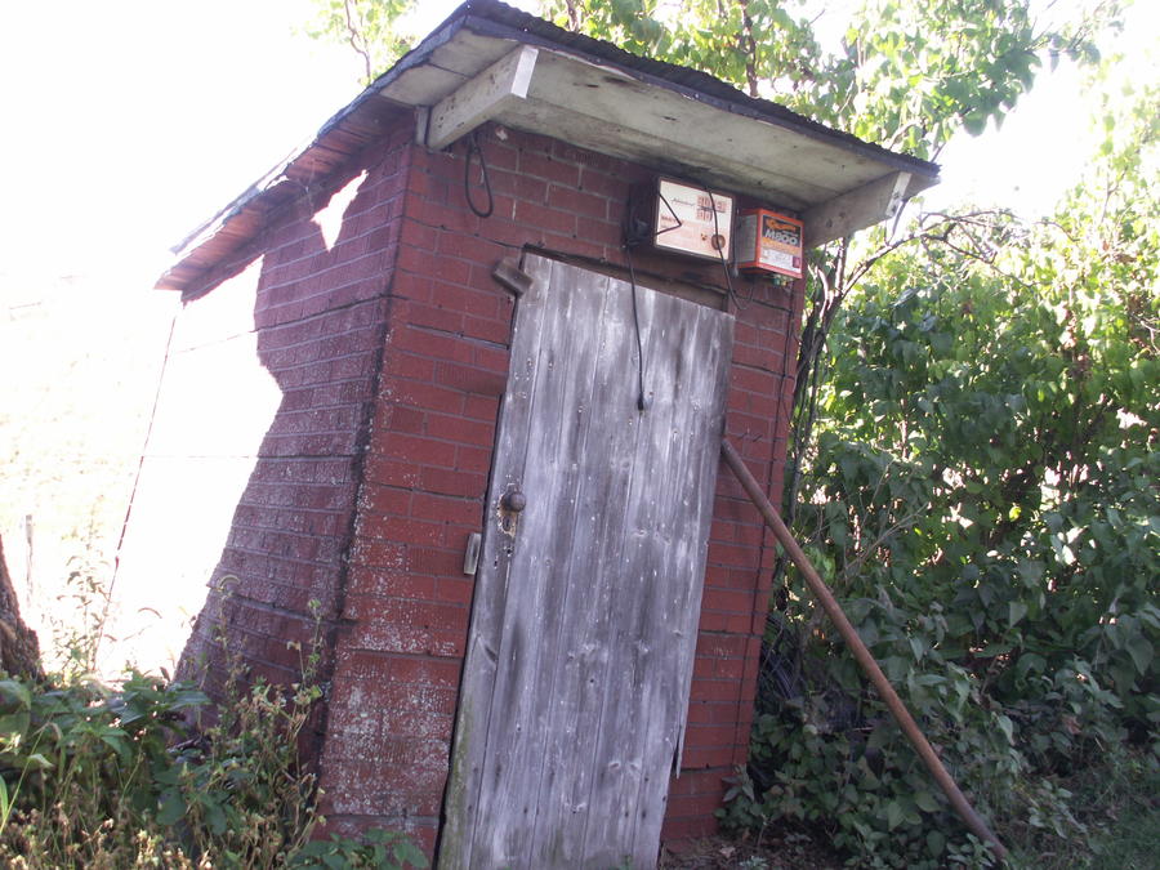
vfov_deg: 40.7
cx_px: 580
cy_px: 435
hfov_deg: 52.6
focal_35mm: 35
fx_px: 1173
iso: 50
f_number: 3.2
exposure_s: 1/60
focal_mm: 5.86
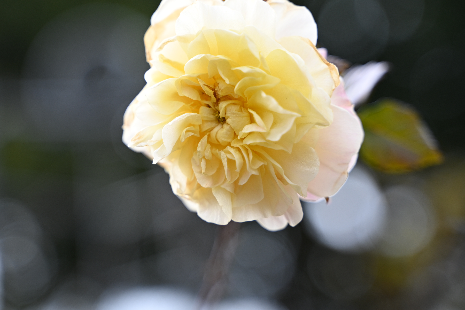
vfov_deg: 14.2
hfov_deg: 21.2
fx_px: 1240
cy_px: 117
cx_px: 221
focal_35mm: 96
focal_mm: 75
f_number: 2.8
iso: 200
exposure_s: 1/800
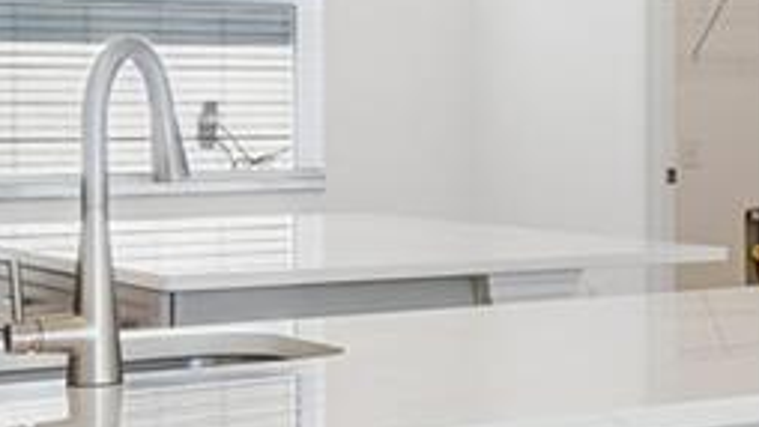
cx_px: 1234
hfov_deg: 18.4
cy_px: 164
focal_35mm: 99
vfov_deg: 12.2
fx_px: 1993
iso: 100
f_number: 7.1
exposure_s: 1/15
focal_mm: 10
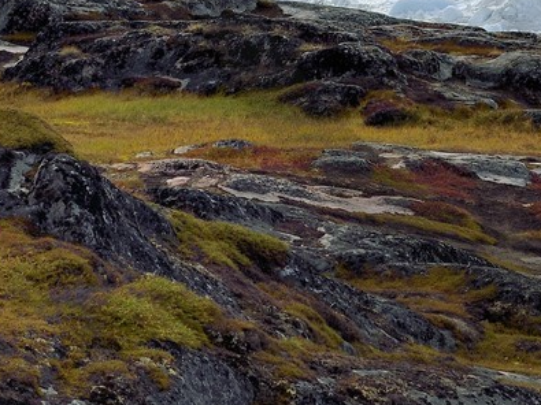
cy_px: -228
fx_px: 7296
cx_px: 703
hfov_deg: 4.2
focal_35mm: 467
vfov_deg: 3.2
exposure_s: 1/400
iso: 200
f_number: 11
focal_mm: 120
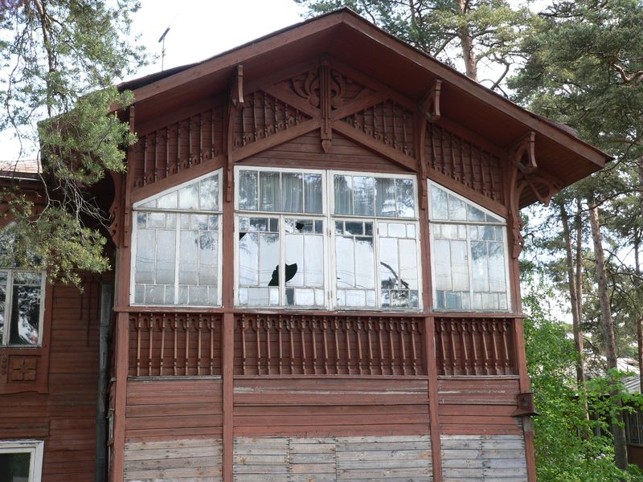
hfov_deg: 40.4
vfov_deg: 30.9
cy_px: 241
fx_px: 873
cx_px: 322
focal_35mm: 47
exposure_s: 1/100
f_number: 2.8
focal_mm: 7.9
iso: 80
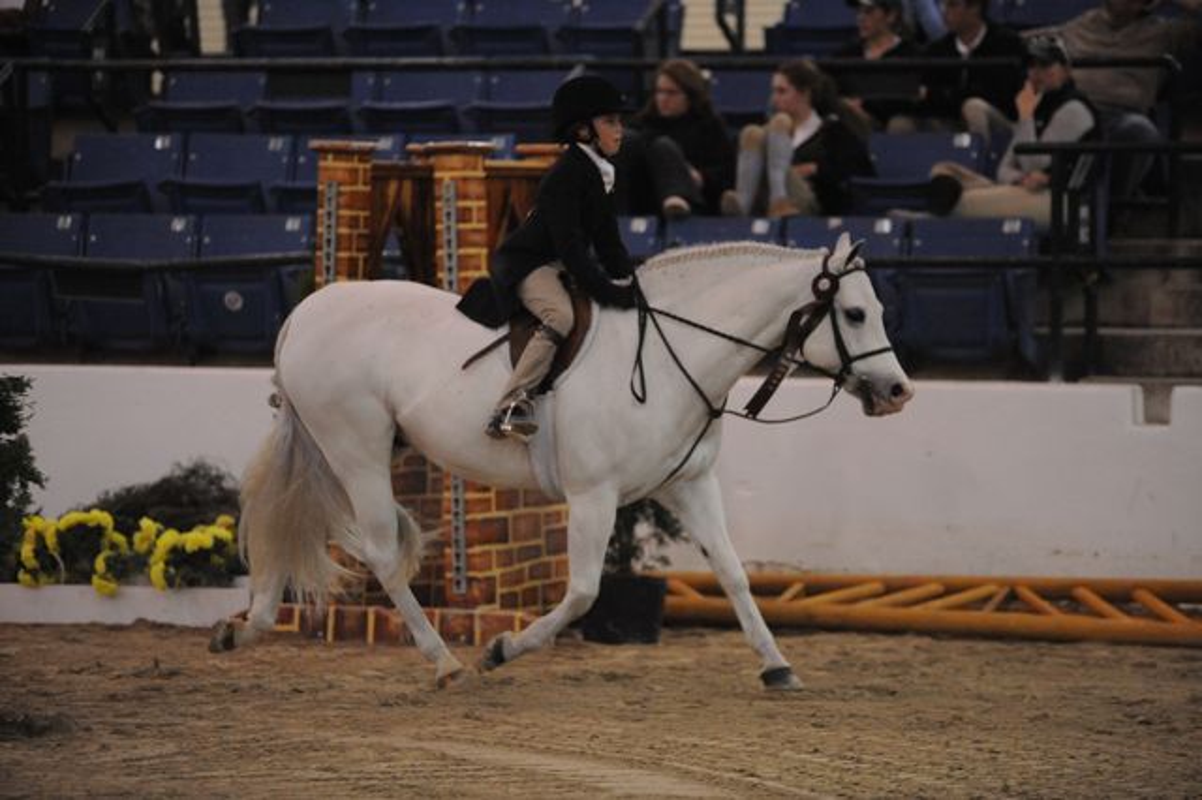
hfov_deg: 11.4
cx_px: 601
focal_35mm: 180
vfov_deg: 7.6
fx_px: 6007
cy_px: 400
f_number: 2.8
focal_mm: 180
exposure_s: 1/500
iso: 6400
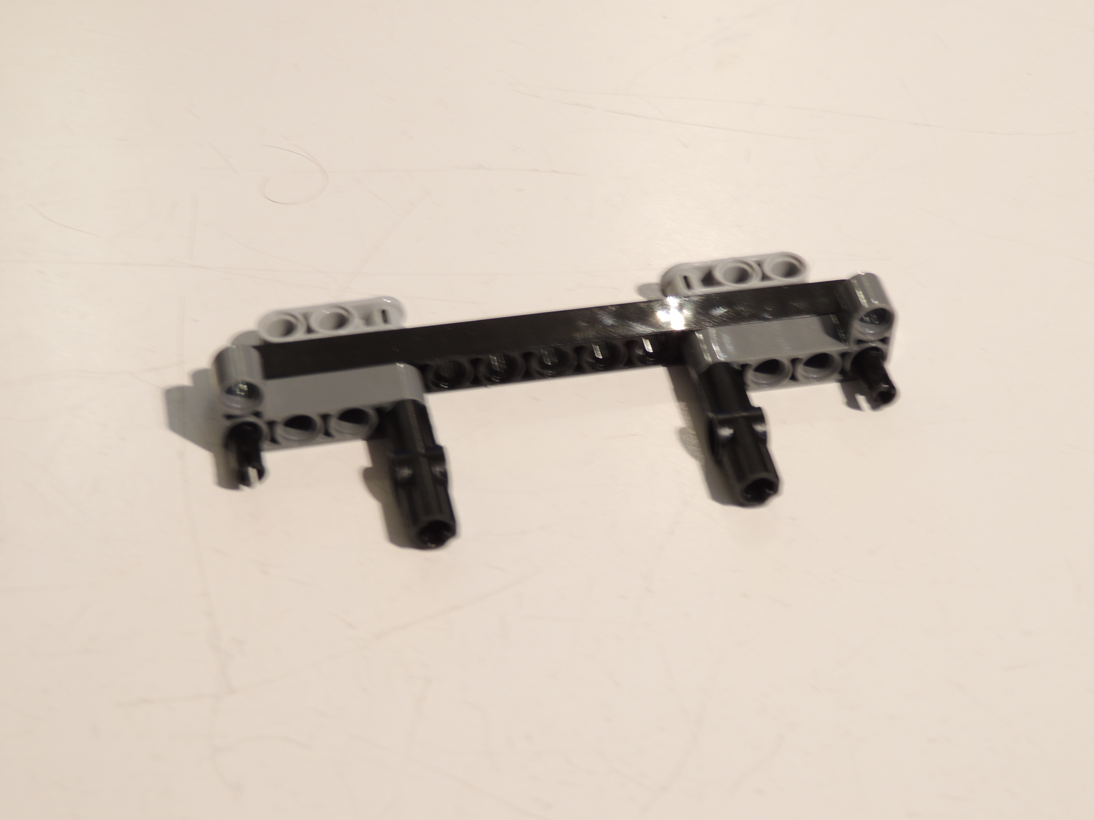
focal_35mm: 70
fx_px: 2212
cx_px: 547
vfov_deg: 21.0
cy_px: 410
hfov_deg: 27.8
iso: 100
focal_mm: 12.4
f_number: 3.9
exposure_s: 1/1.6
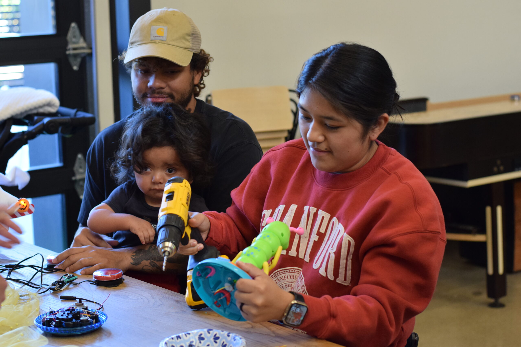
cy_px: 174
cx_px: 260
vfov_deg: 18.2
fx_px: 1085
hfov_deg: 27.0
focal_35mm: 75
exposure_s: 1/80
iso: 800
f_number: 3.5
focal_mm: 50
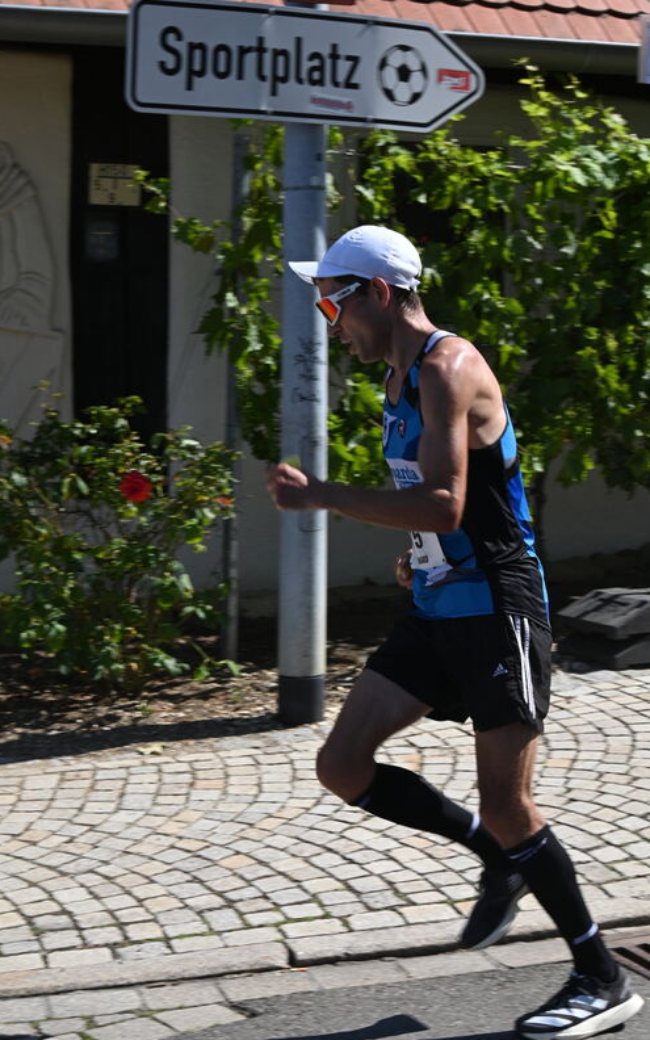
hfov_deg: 18.1
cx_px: 344
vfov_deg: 28.6
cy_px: 523
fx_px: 2041
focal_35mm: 72
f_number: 13
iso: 250
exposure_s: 1/250
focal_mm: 70
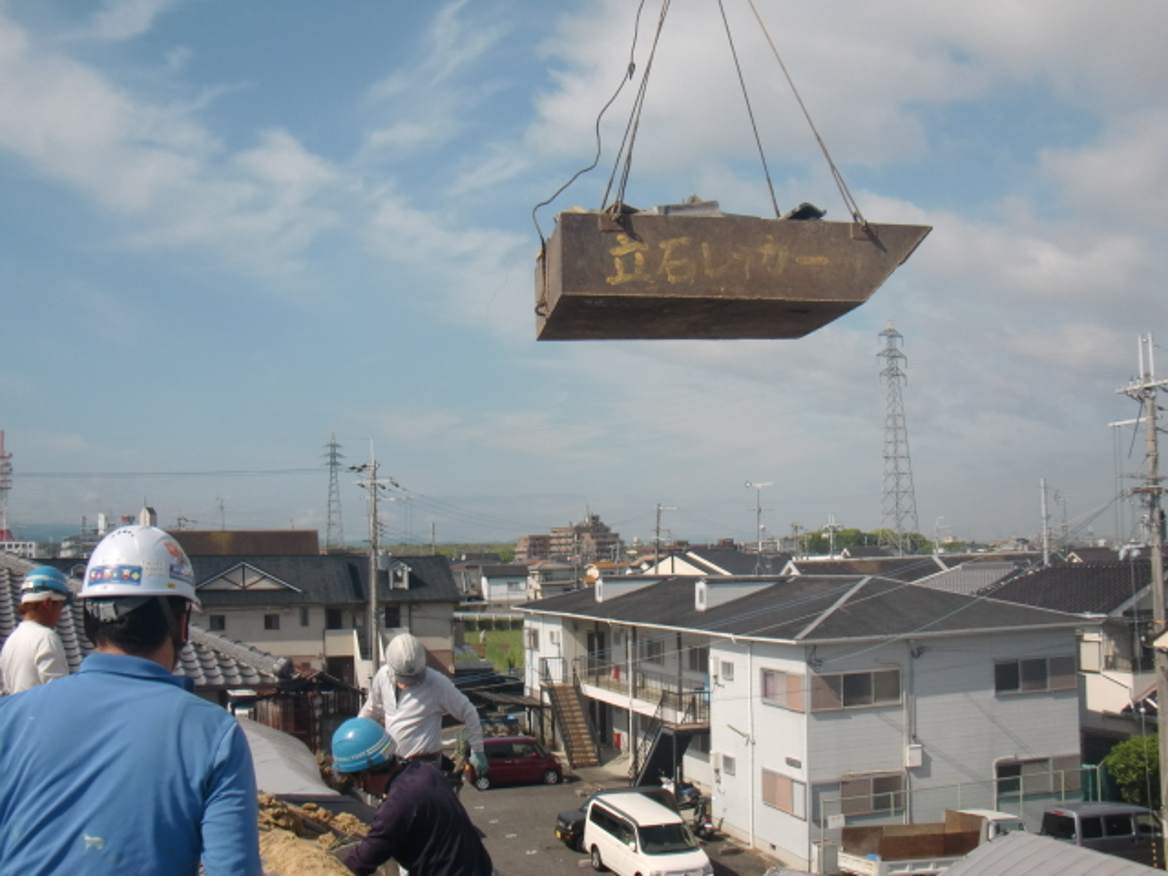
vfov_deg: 37.7
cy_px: 438
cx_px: 584
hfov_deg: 49.0
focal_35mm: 38
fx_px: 1282
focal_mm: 6.66
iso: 64
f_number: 8.9
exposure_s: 1/250
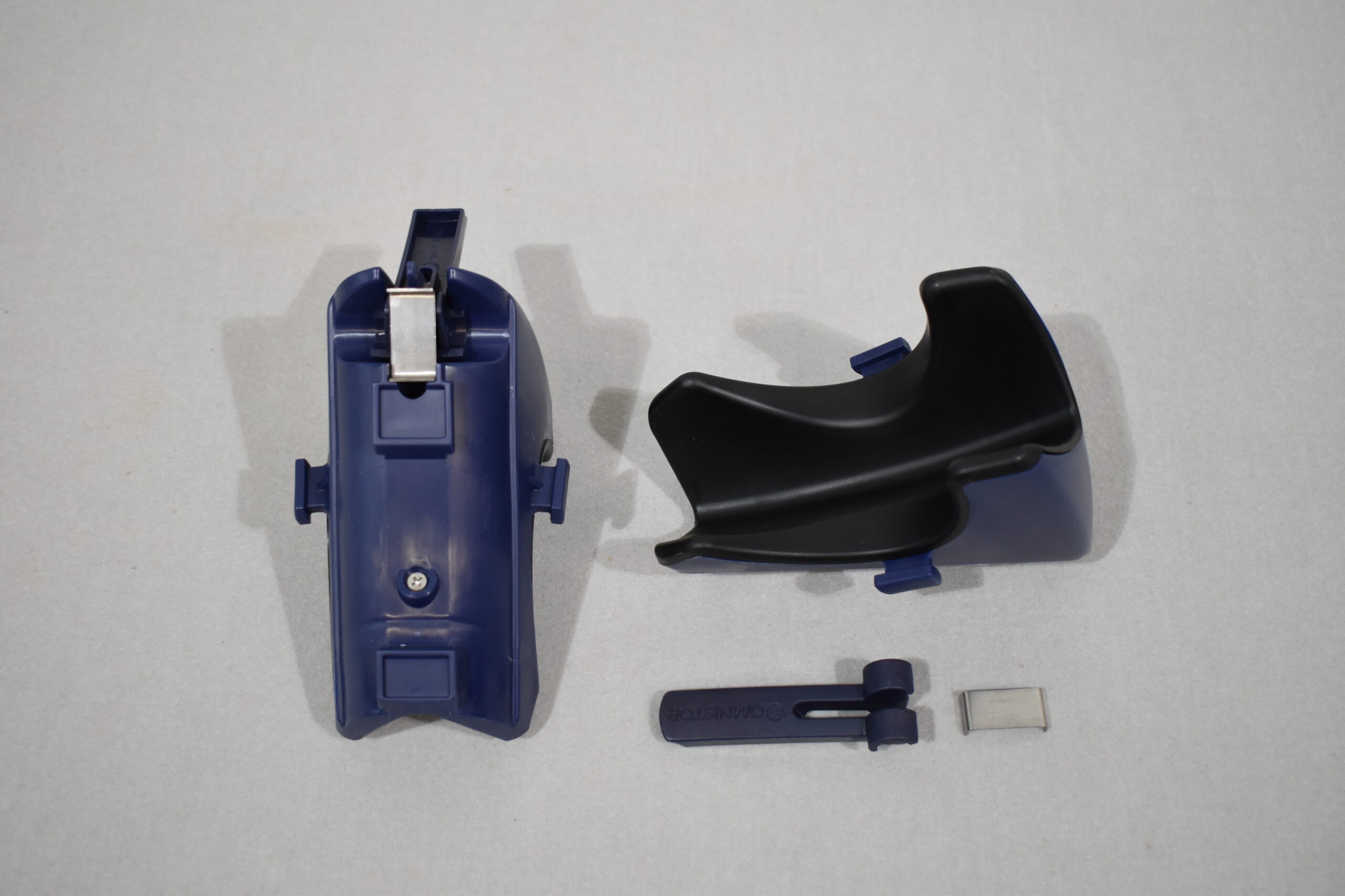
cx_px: 672
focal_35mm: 45
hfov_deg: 43.6
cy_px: 448
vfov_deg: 29.9
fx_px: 1681
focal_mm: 30
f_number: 4.2
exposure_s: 1/200
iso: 800
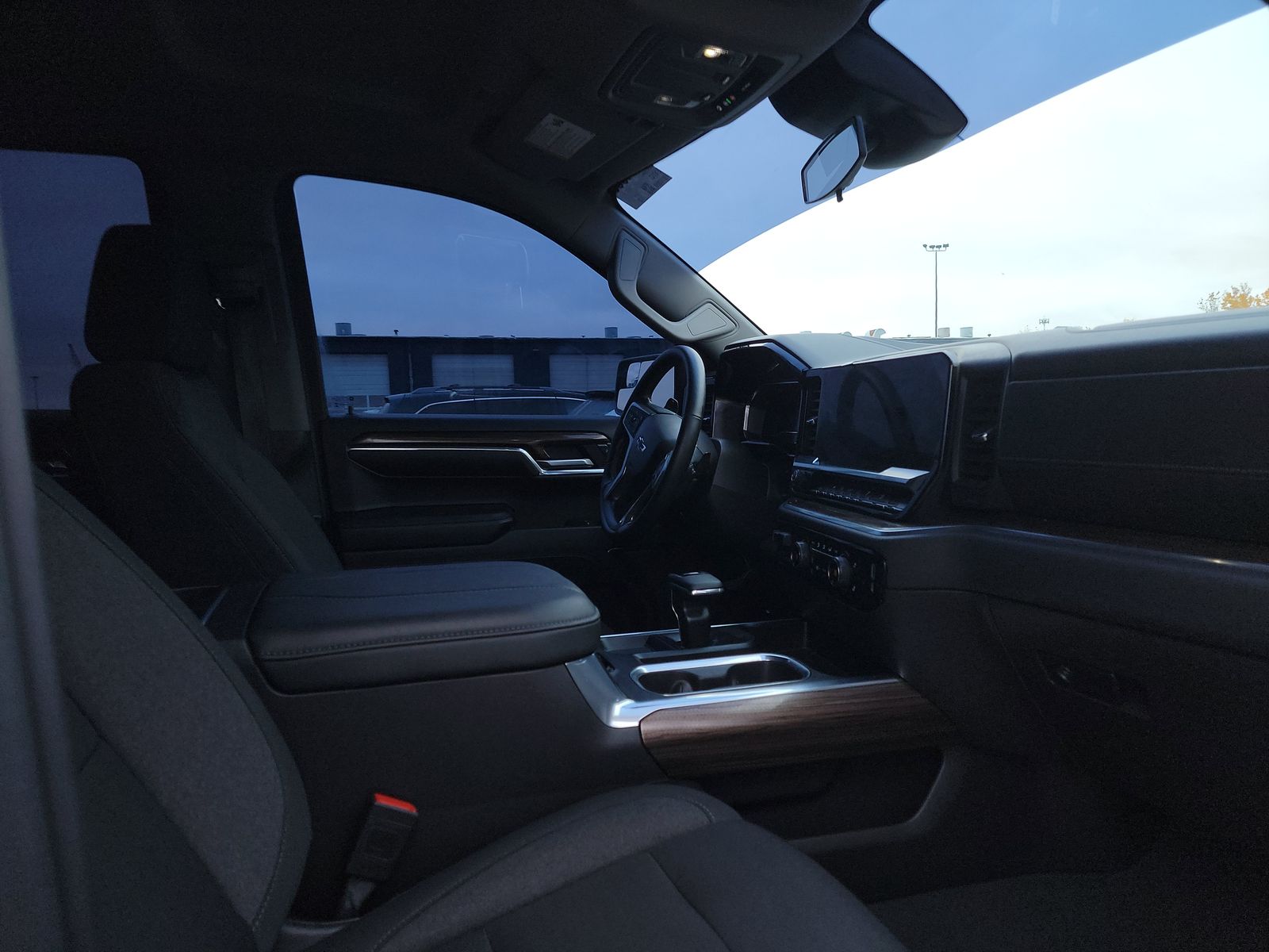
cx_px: 634
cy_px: 476
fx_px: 880
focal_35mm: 24
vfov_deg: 56.8
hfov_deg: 71.6
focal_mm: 6.7
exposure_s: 1/59
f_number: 1.8
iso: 256
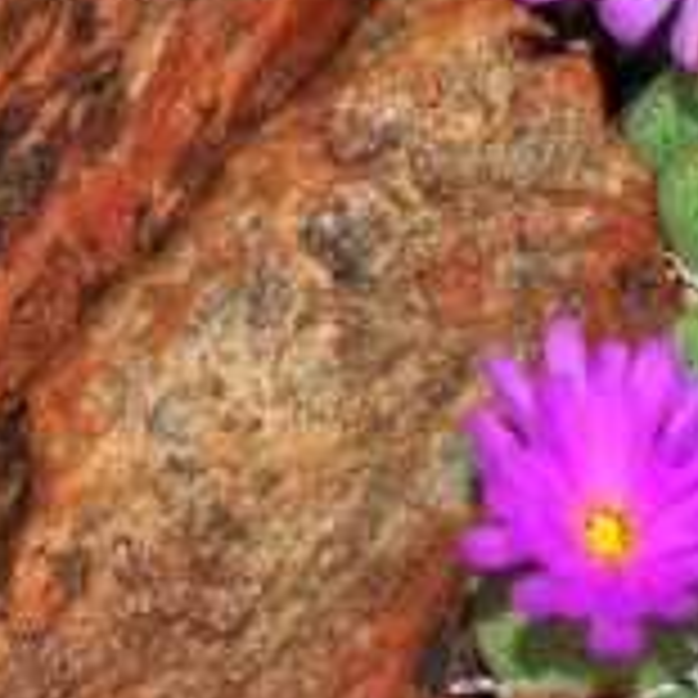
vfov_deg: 2.6
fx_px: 15239
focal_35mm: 668
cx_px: 455
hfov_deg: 2.6
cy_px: 270
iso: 1000
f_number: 16
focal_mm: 135
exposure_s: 1/60
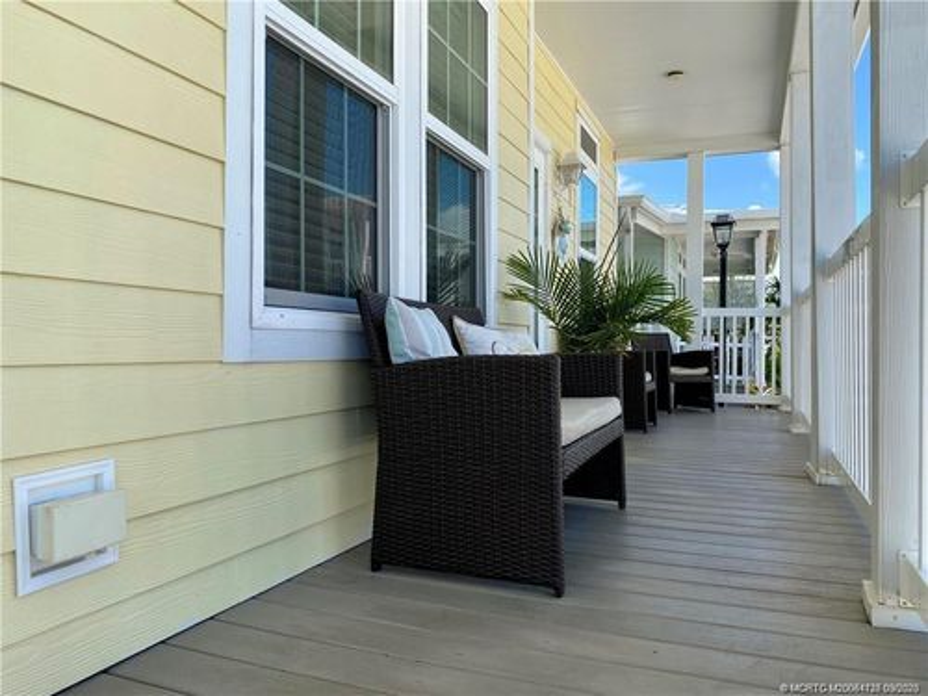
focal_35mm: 26
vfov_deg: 53.1
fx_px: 697
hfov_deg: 67.3
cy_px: 348
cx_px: 464
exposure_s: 1/864
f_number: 1.8
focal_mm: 4.25
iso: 32
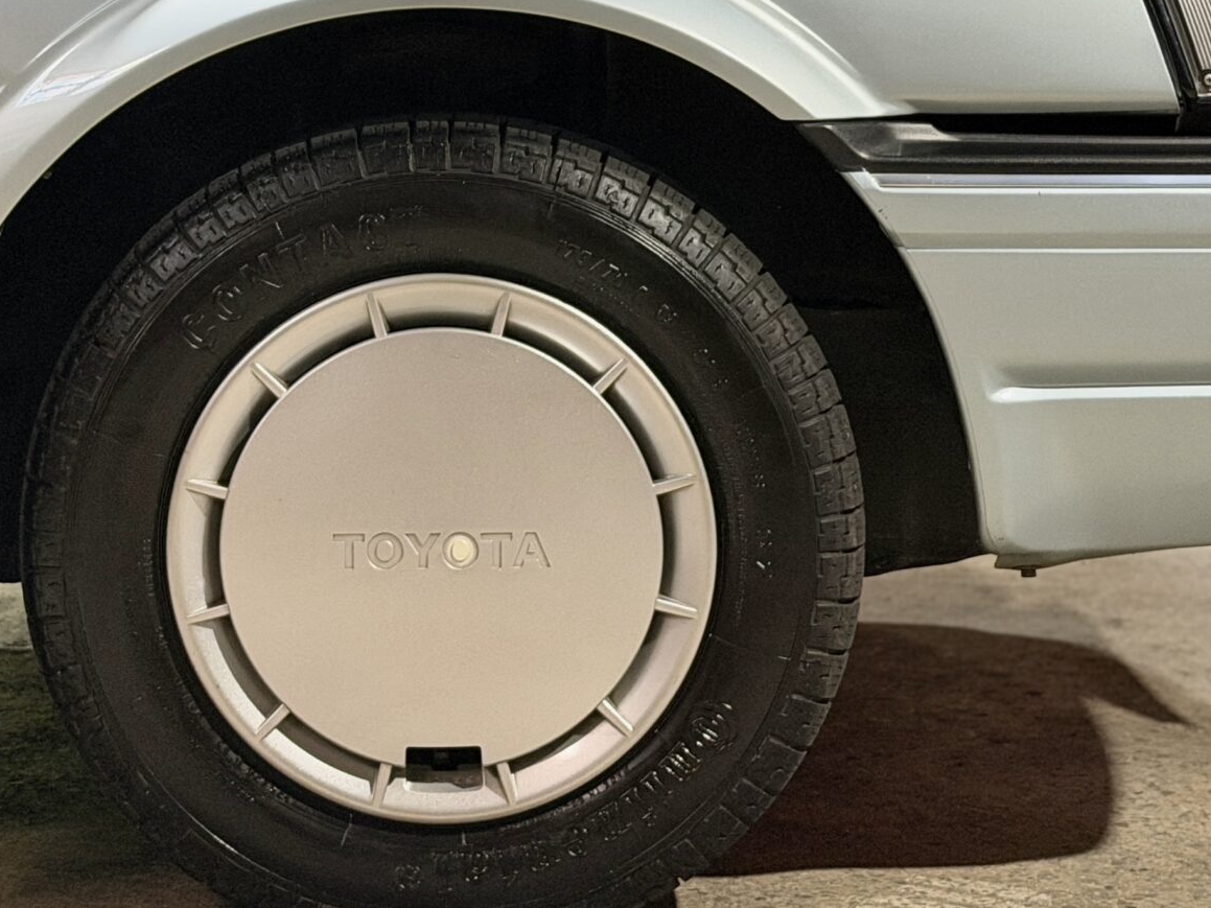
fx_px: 3708
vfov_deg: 13.8
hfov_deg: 18.5
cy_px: 79
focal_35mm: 106
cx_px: 455
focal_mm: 6.76
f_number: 1.78
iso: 200
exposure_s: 1/33
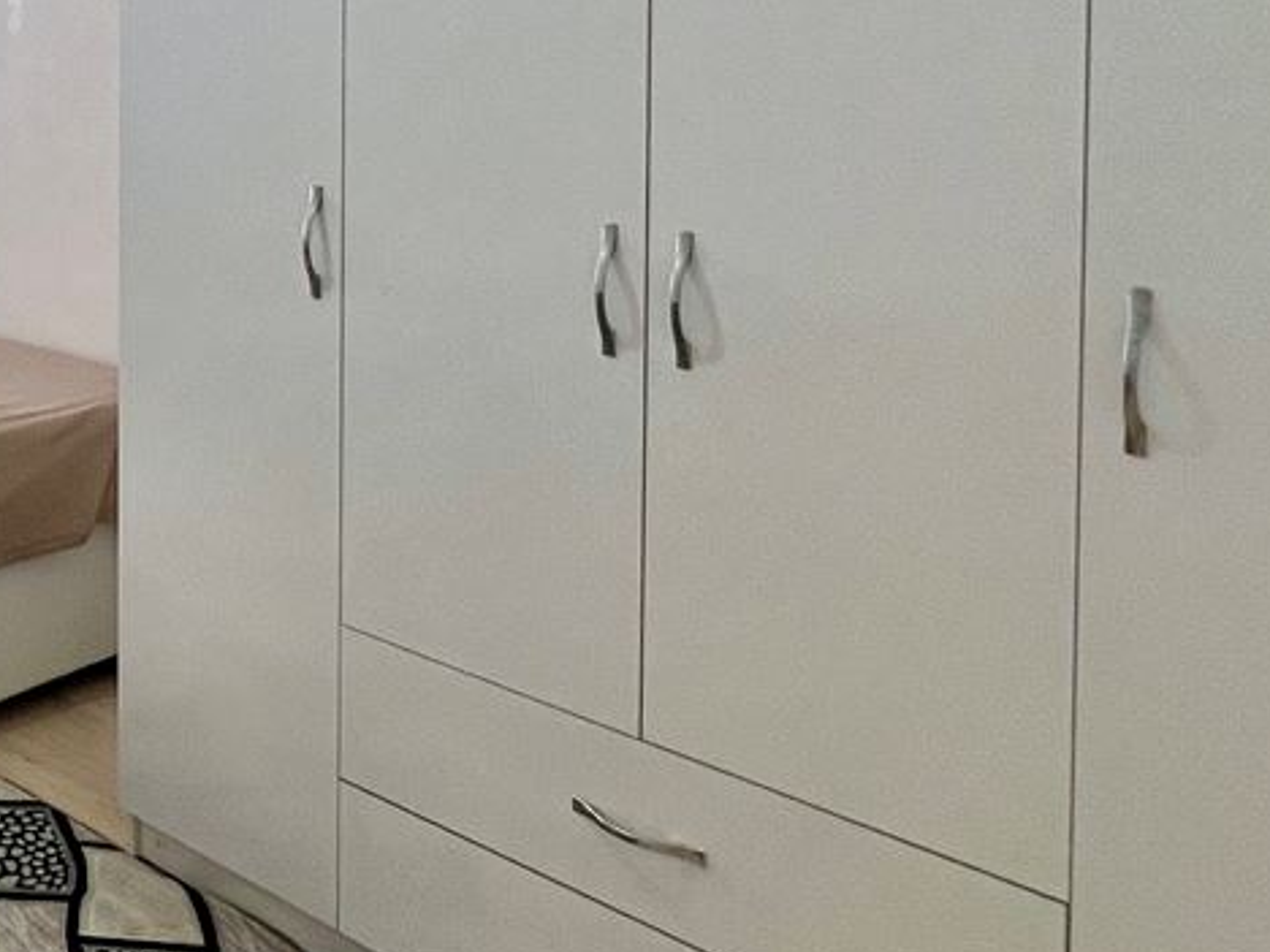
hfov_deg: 40.3
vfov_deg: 33.3
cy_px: 24
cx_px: -35
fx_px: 1468
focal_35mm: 40
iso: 125
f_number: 1.8
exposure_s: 1/100
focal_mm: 1.57
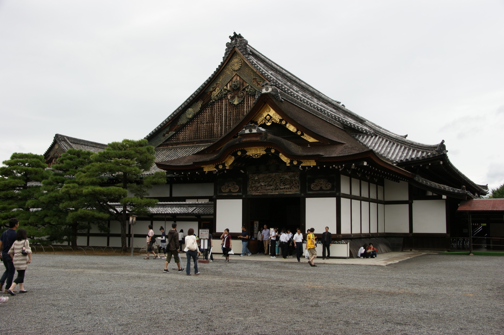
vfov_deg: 36.8
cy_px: 168
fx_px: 504
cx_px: 252
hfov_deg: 53.2
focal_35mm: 36
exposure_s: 1/80
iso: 100
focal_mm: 24
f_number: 8
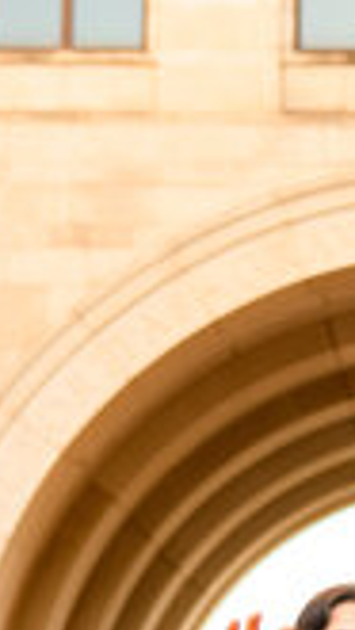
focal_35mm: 133
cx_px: 531
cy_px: 706
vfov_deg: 15.7
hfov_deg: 8.9
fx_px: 2222
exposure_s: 1/640
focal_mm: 35
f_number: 2.2
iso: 160
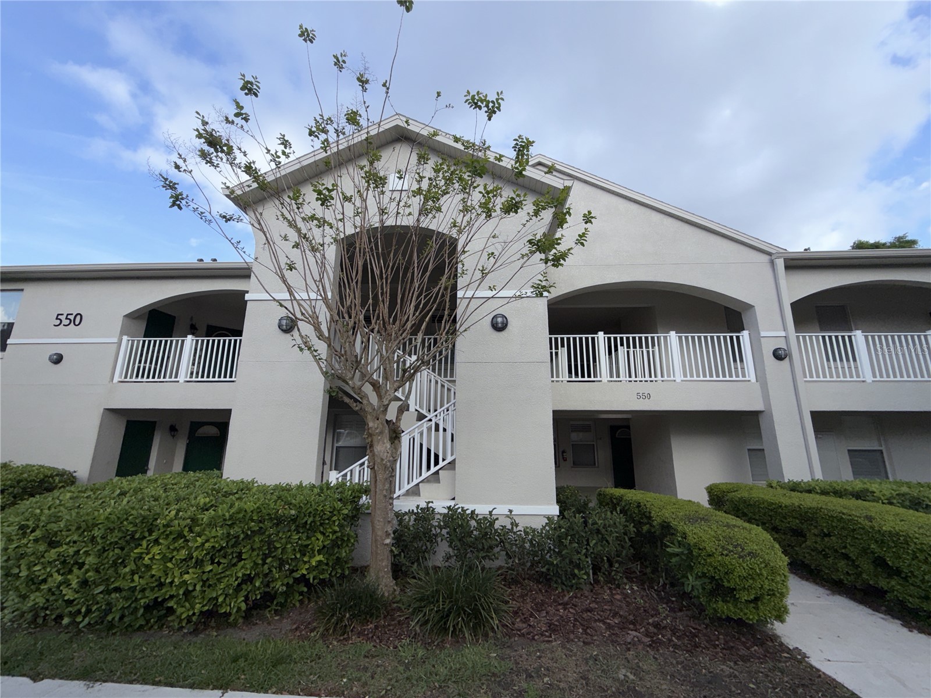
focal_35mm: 14
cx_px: 466
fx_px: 377
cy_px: 349
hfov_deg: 102.1
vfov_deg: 85.7
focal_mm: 2.22
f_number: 2.2
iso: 16
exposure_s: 1/717
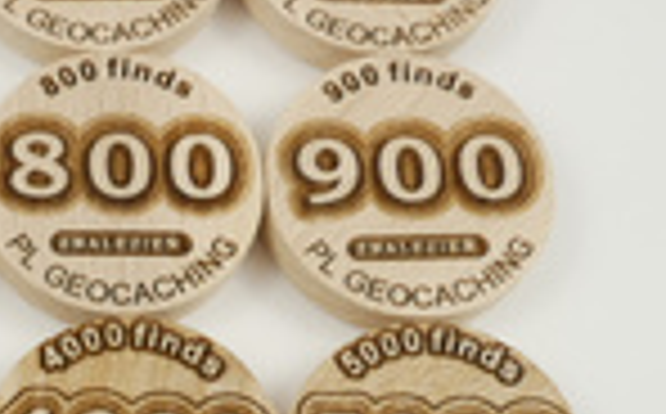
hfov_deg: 20.2
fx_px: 1758
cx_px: -122
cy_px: 504
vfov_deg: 13.1
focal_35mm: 97
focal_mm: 15
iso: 200
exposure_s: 1/15
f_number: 7.1
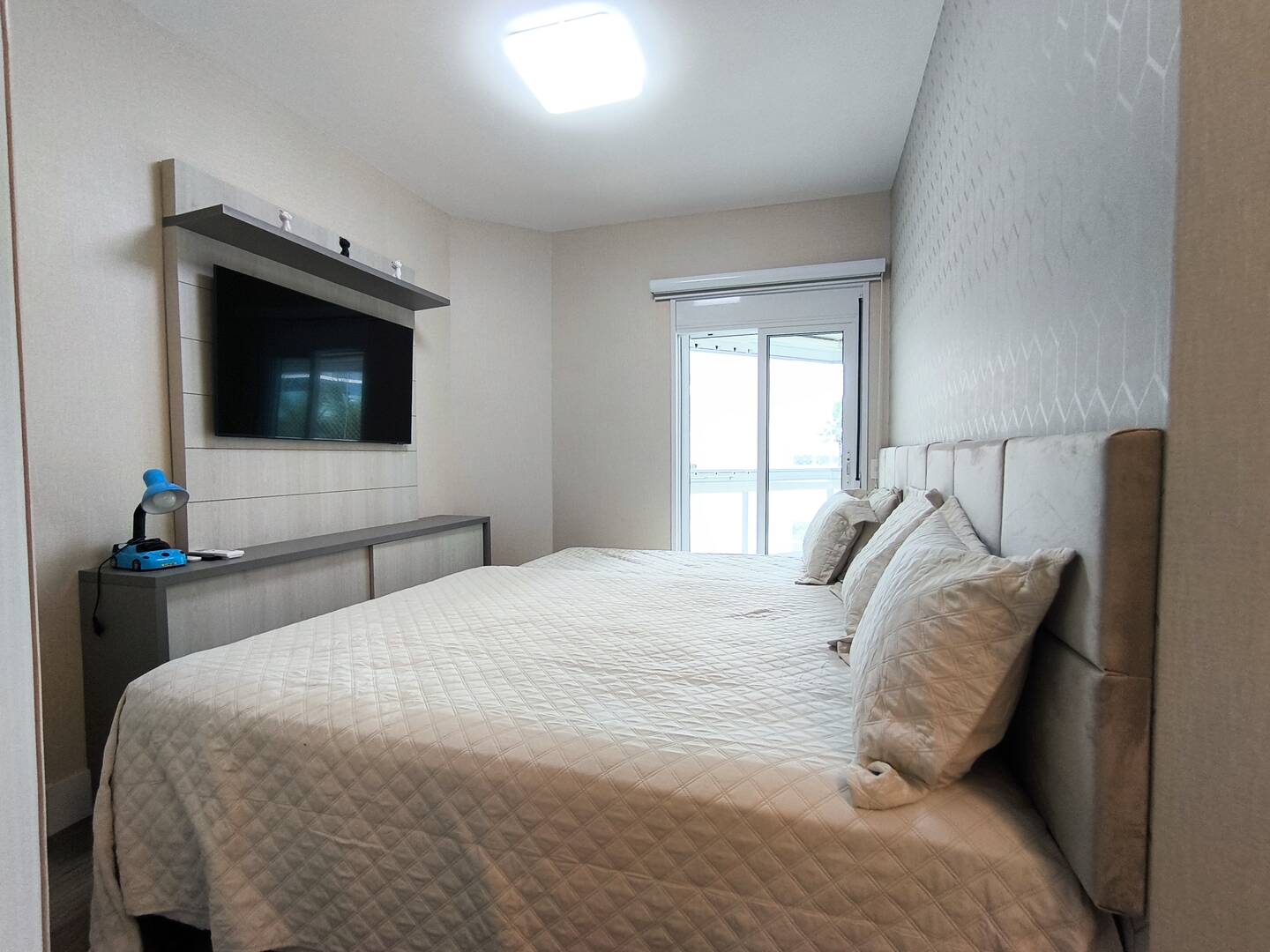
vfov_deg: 78.1
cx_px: 635
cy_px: 476
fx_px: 587
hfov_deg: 94.5
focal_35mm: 16
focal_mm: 1.65
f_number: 2.2
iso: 125
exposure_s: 1/60
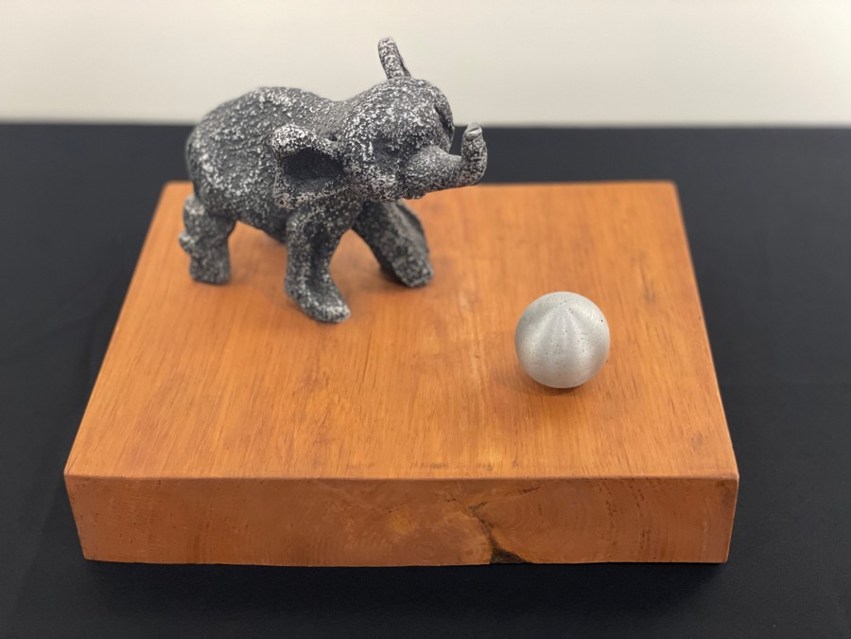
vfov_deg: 28.0
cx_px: 426
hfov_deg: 36.8
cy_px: 320
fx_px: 1278
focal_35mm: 52
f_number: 2
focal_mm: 6
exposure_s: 1/40
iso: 250
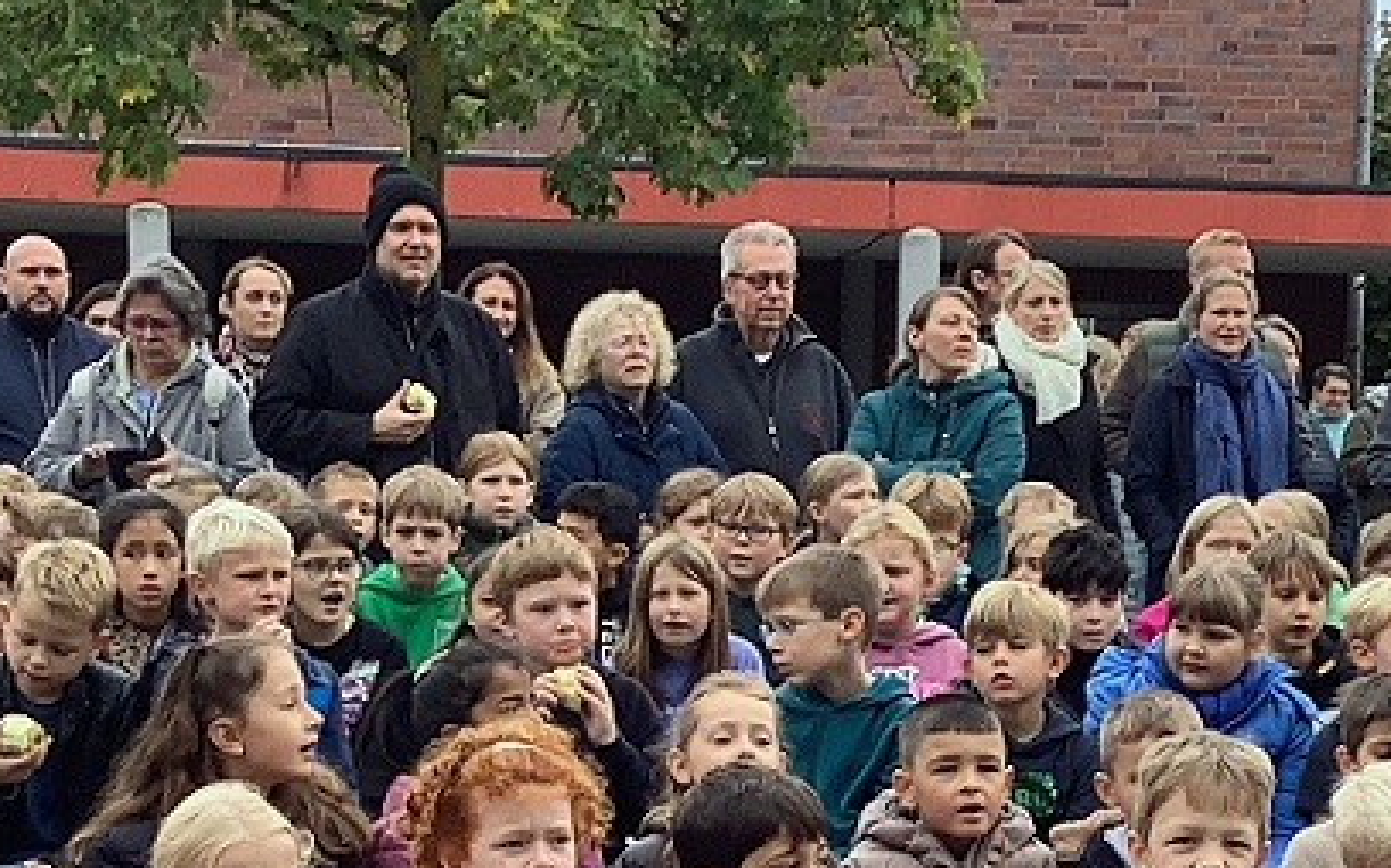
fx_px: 4282
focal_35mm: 113
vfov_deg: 11.4
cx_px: 769
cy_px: 1008
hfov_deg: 18.4
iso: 40
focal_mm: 3.3
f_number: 2.4
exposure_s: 1/100
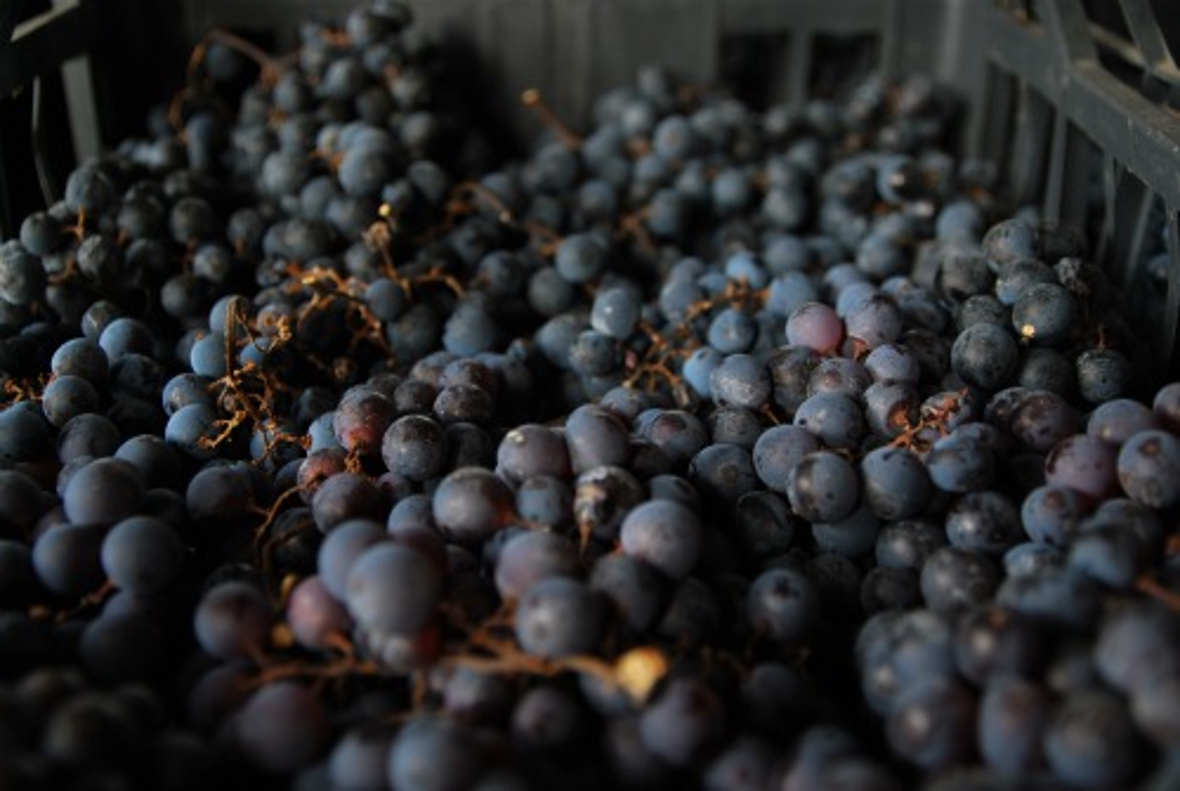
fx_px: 1182
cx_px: 590
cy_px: 396
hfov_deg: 53.1
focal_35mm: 36
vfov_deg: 37.0
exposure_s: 1/10
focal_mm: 24
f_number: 2.8
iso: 200
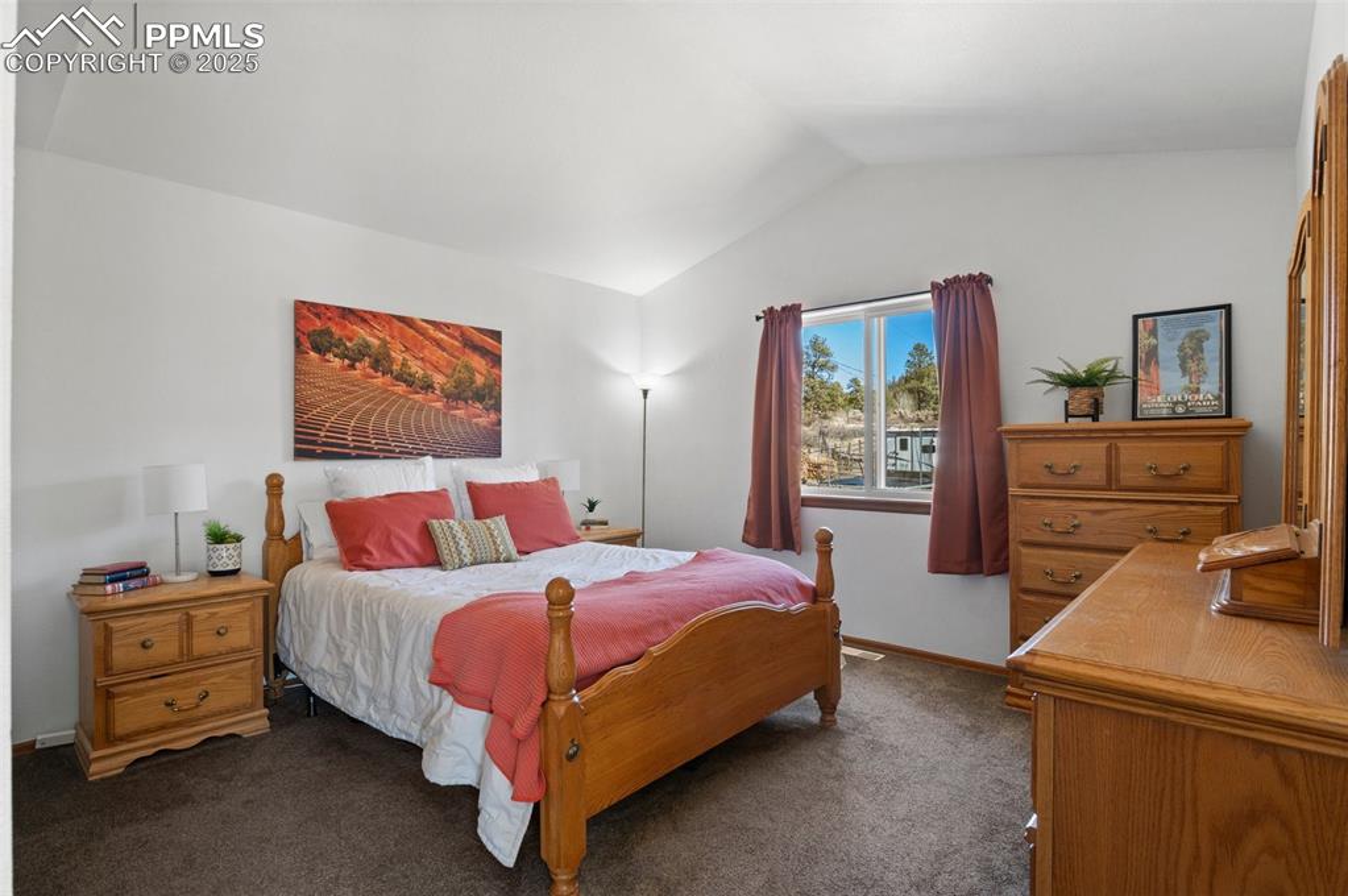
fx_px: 636
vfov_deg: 70.3
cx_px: 674
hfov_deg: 93.3
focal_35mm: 17
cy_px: 448
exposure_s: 1/8
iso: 400
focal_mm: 17
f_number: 8
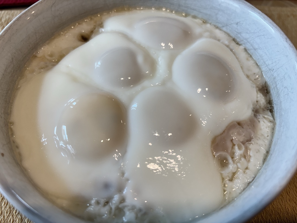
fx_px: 223
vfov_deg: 53.1
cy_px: 112
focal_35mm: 26
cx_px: 148
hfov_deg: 67.3
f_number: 1.6
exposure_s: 1/120
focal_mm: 5.96
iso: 80
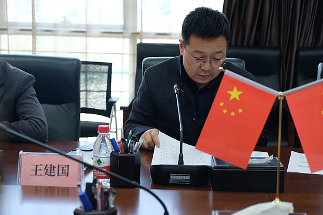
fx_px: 574
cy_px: 108
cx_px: 162
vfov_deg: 21.3
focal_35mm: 64
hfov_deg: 31.4
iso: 800
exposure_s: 1/30
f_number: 4
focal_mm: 42.5
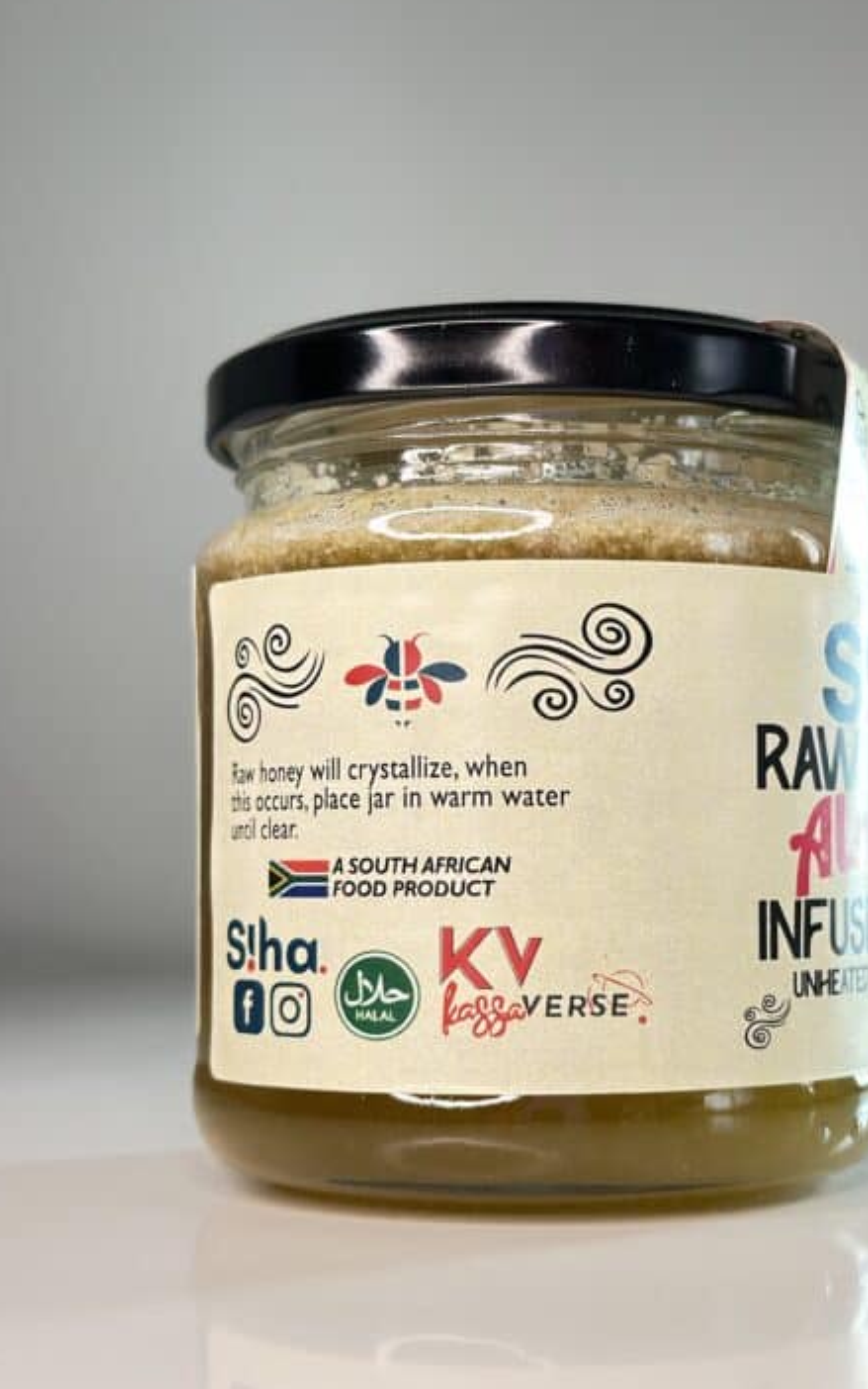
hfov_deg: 22.3
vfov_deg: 35.1
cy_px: 764
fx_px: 2194
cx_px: 567
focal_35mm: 58
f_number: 1.78
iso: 125
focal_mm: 6.86
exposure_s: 1/73
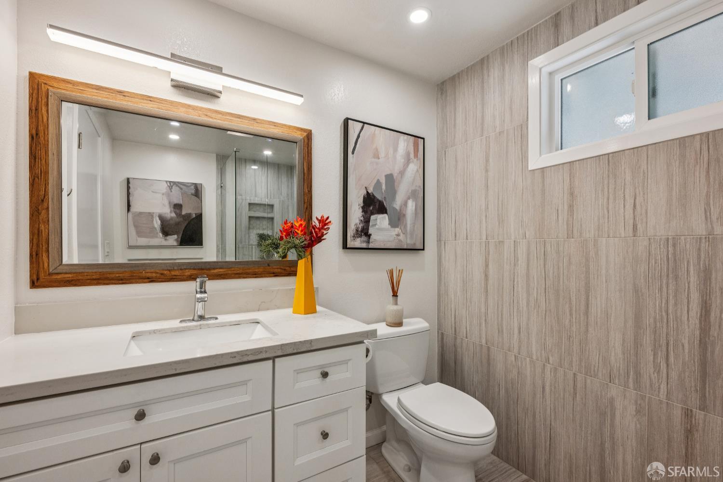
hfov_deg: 98.5
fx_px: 311
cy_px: 241
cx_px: 362
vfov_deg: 75.5
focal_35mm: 16
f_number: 8
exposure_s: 1/50
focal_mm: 15.5
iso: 125
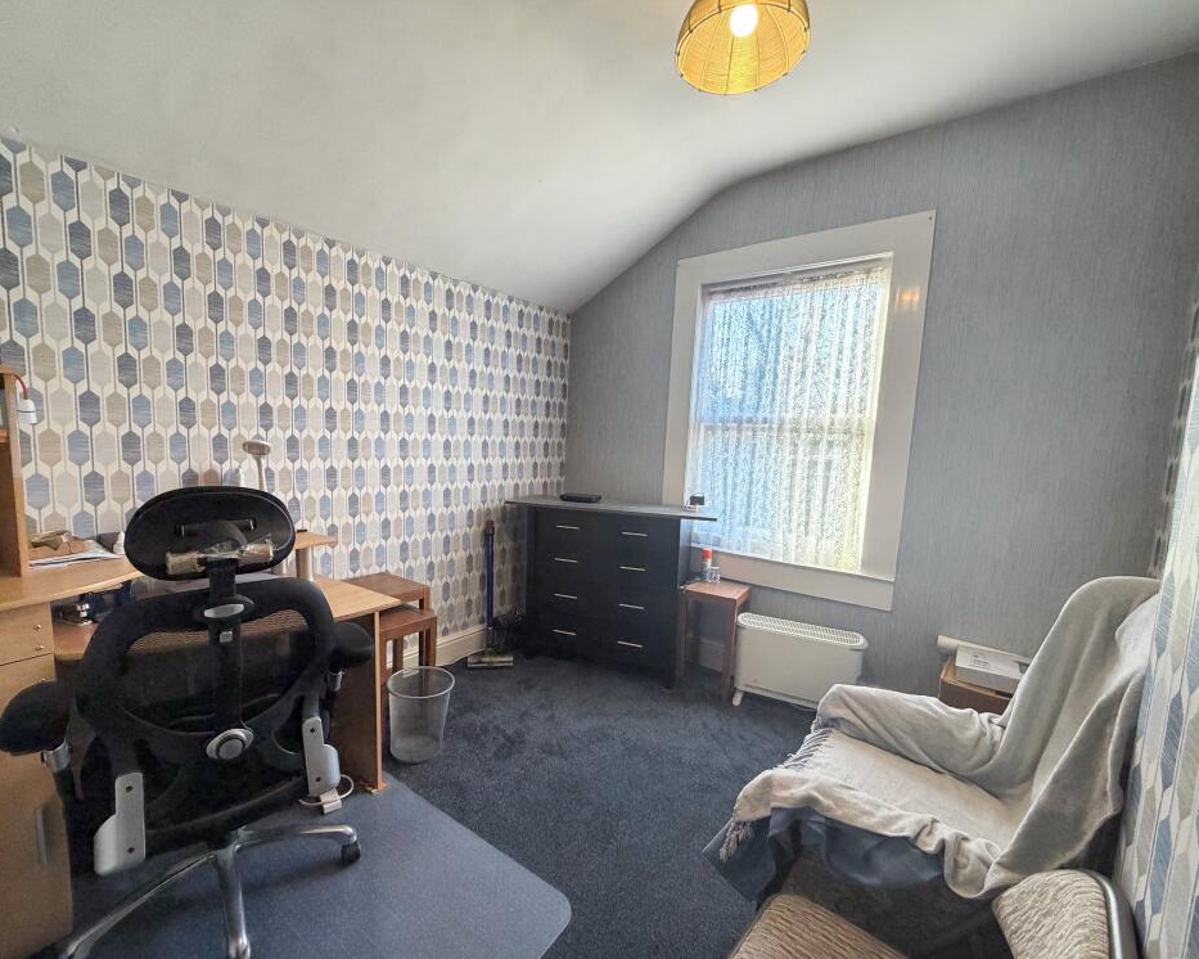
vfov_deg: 84.0
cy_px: 491
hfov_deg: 96.8
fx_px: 532
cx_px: 577
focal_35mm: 15
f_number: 2.2
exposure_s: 1/119
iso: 320
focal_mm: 2.22
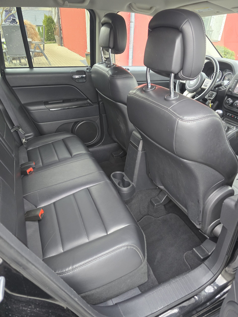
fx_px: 211
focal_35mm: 23
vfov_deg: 73.9
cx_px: 119
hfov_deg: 58.9
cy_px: 158
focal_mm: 6.3
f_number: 1.7
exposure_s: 1/120
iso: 500
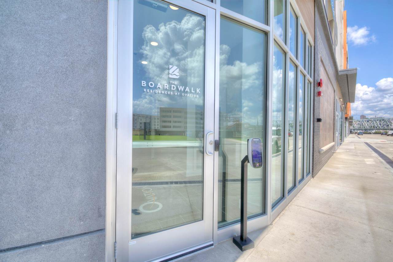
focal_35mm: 15
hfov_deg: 100.4
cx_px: 196
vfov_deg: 77.3
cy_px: 131
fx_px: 164
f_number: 11
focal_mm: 10
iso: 100
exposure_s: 1/160
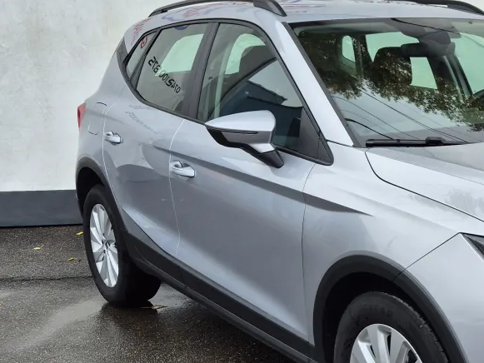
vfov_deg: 25.7
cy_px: 193
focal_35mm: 57
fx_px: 797
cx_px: 497
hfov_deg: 31.0
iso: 25
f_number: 1.8
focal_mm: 5.4
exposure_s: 1/477
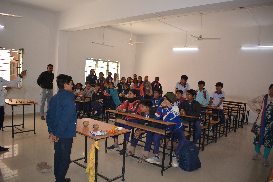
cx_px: 136
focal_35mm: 27
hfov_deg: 67.3
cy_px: 91
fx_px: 205
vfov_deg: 48.0
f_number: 3.5
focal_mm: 18
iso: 400
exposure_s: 1/125
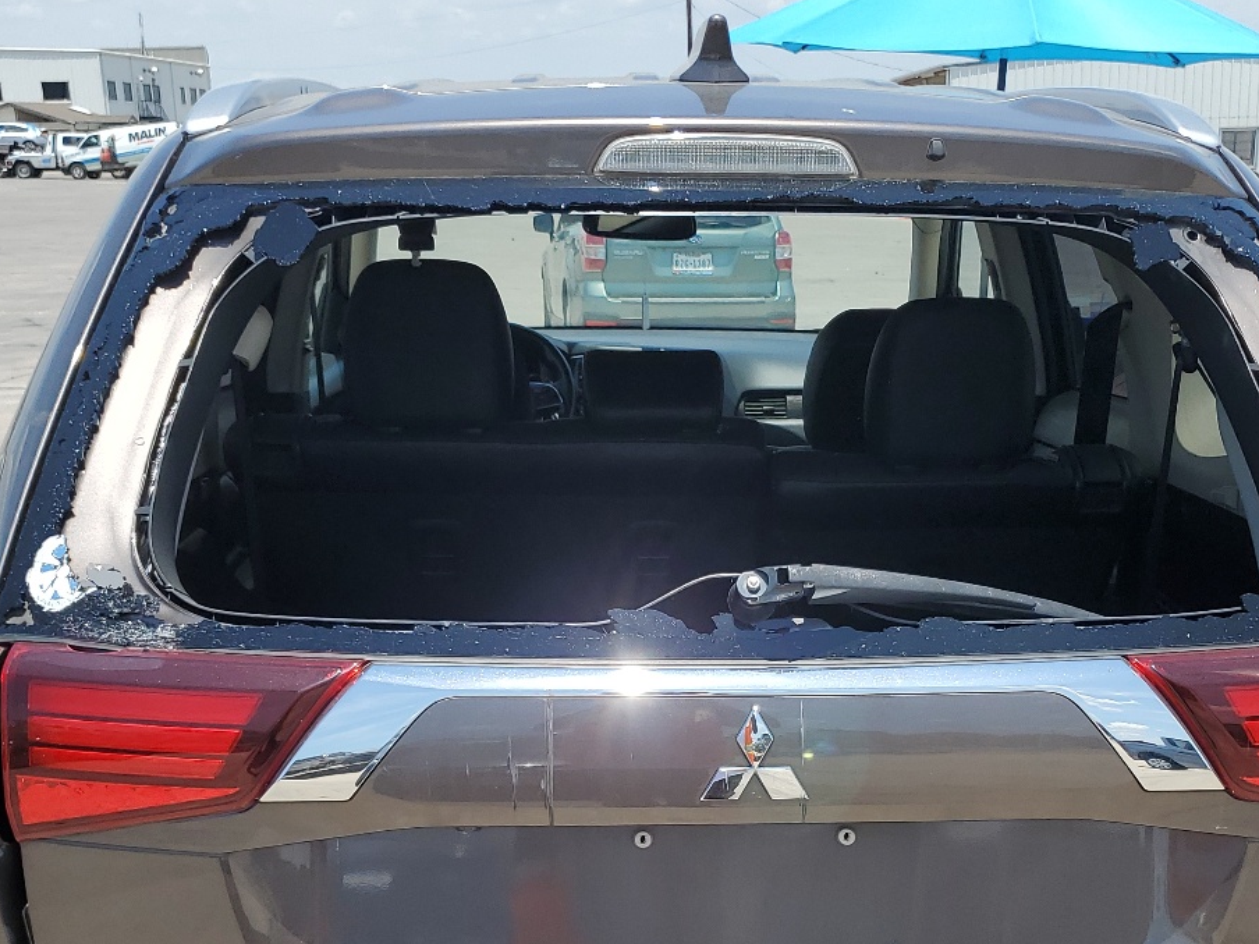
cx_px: 728
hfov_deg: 41.1
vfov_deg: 30.8
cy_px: 744
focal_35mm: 46
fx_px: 1673
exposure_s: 1/2500
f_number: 1.5
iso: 50
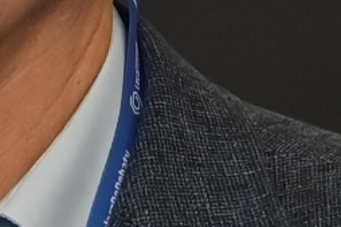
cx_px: -285
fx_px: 10857
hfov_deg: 1.8
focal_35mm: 1147
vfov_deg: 1.2
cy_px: -55
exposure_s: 1/200
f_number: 2.8
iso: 400
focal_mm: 180
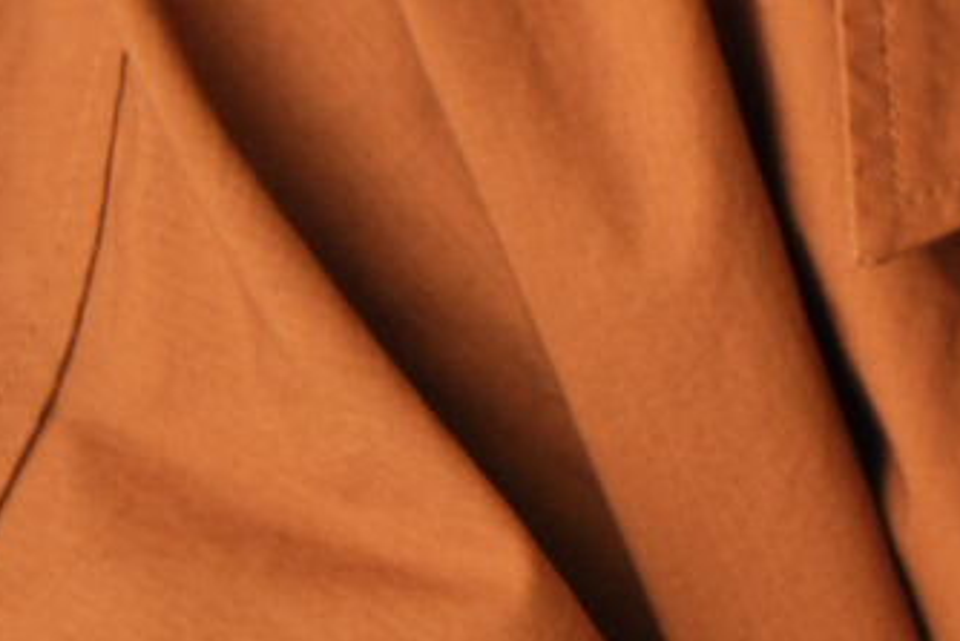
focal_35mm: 268
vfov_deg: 5.0
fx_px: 7149
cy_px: -999
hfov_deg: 6.9
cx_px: 2831
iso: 320
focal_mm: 23.4
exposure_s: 1/125
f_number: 2.8
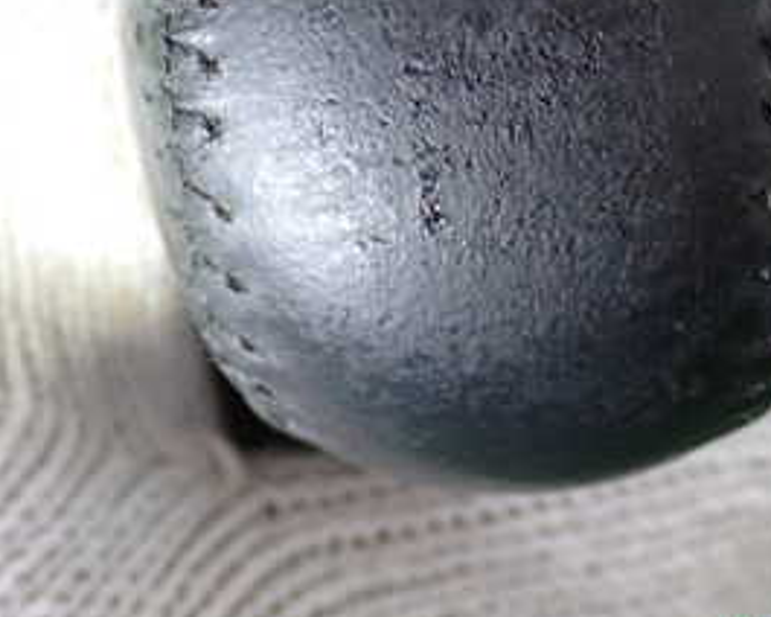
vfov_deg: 14.6
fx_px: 2373
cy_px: 35
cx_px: 521
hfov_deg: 18.4
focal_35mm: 104
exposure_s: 1/20
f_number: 3.1
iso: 800
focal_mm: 8.4
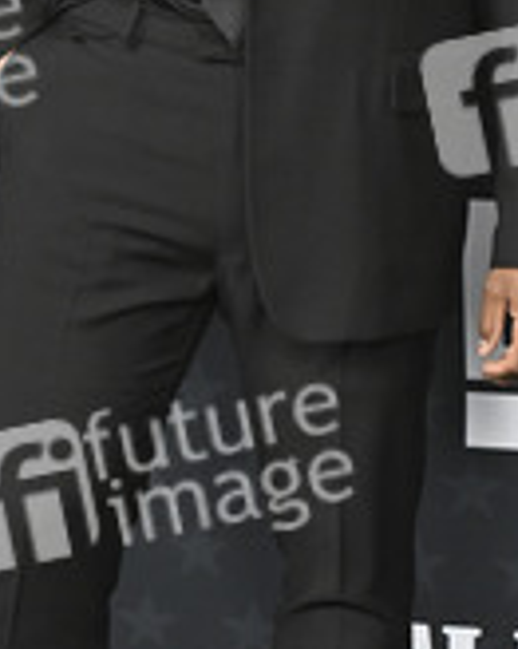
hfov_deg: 17.3
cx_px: 265
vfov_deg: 20.2
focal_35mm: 89
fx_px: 1707
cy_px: -115
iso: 1250
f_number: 5
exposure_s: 1/320
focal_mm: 39
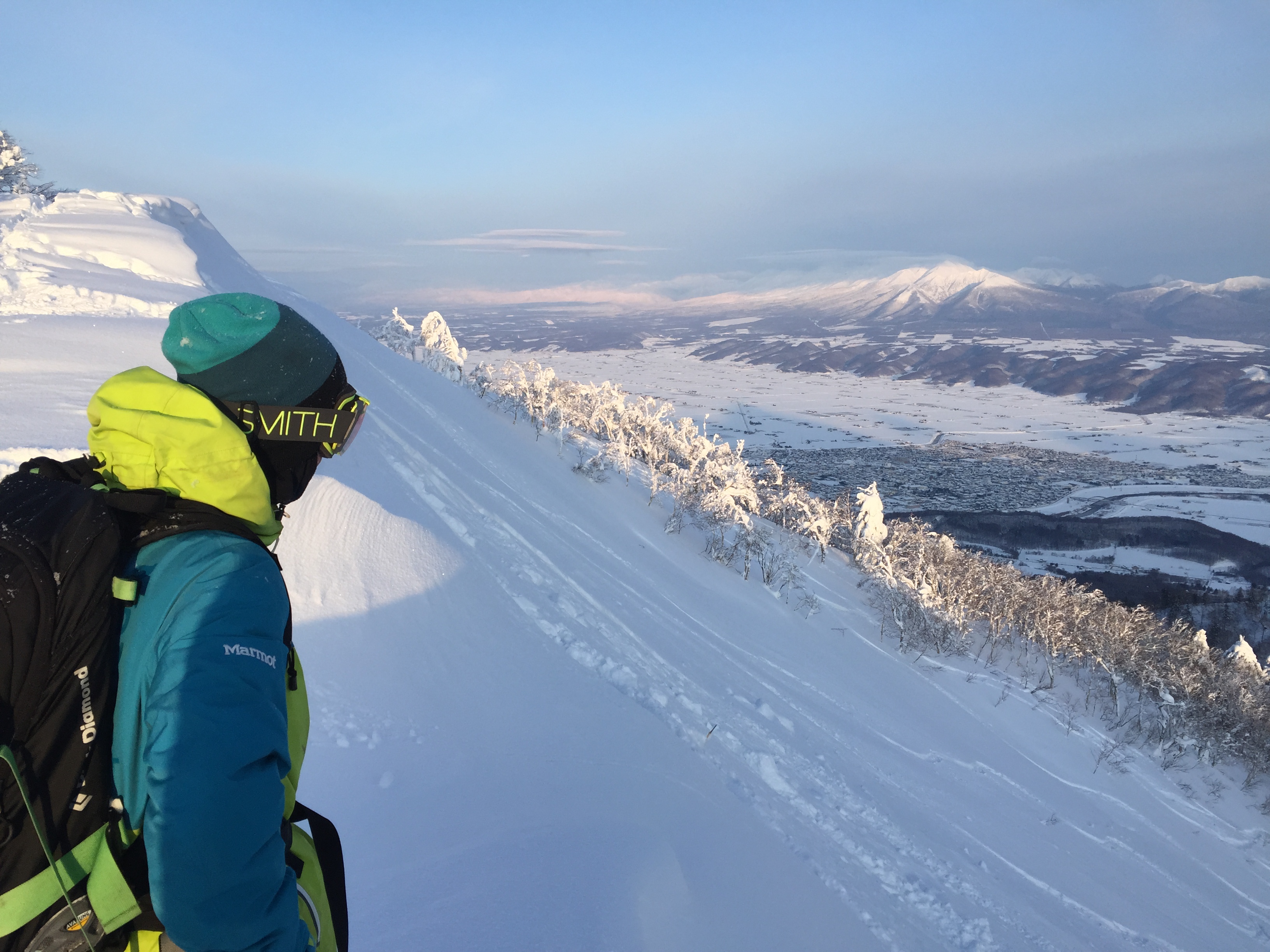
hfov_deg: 61.7
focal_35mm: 29
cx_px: 635
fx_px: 1064
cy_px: 476
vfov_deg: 48.2
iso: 32
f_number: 2.2
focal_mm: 4.15
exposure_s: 1/989
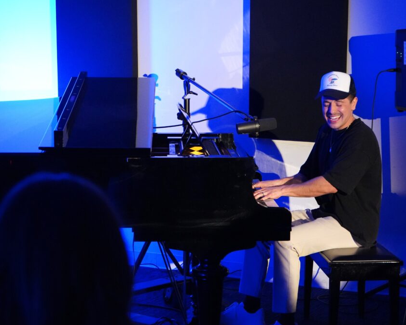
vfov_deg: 19.2
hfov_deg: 23.8
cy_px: 164
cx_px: 247
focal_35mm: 80
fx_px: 961
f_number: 5.6
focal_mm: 70
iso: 12800
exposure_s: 1/125
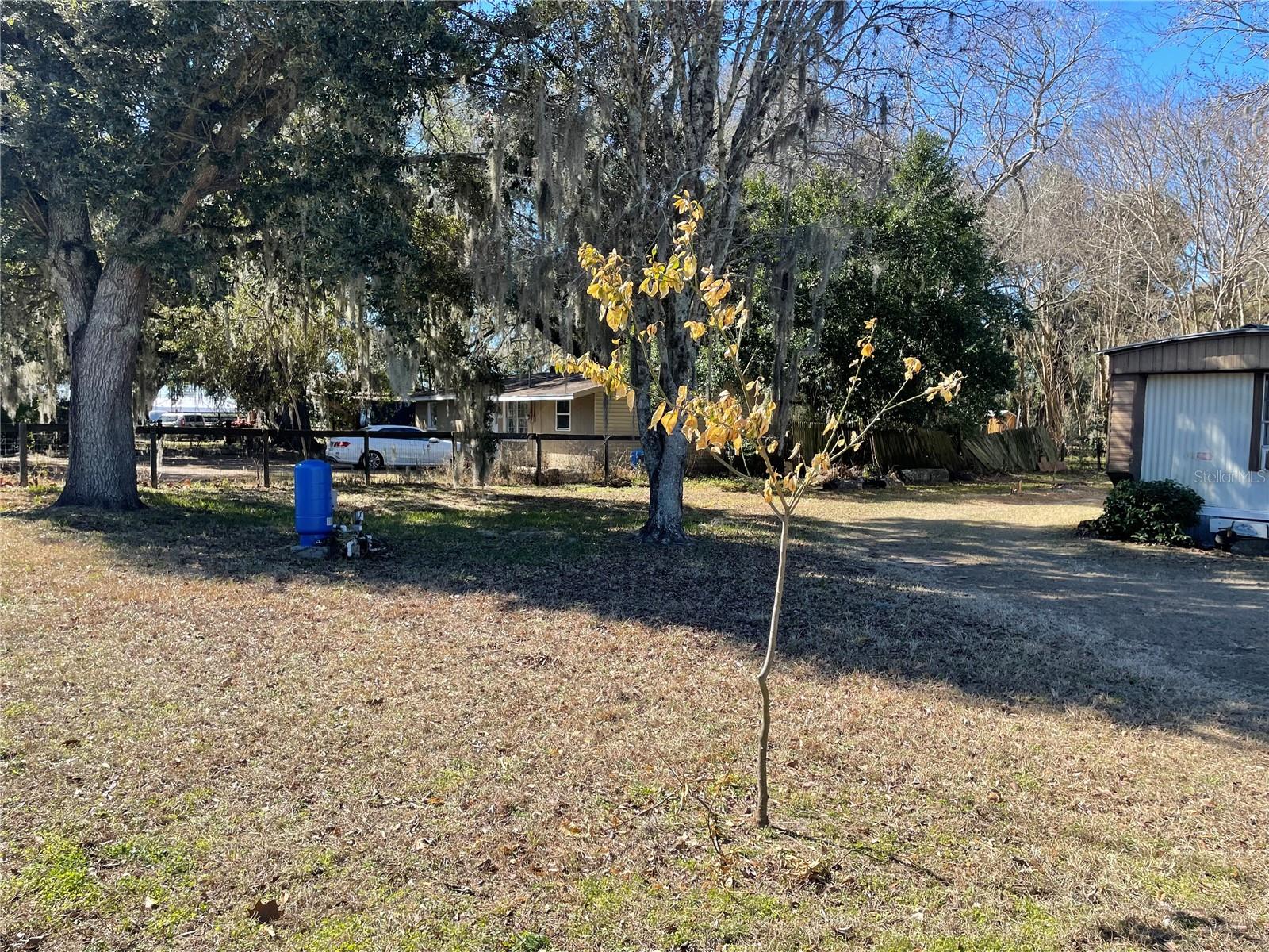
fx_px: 953
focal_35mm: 26
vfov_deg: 53.1
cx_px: 634
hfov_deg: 67.3
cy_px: 476
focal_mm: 4.2
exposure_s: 1/1103
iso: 32
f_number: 1.6
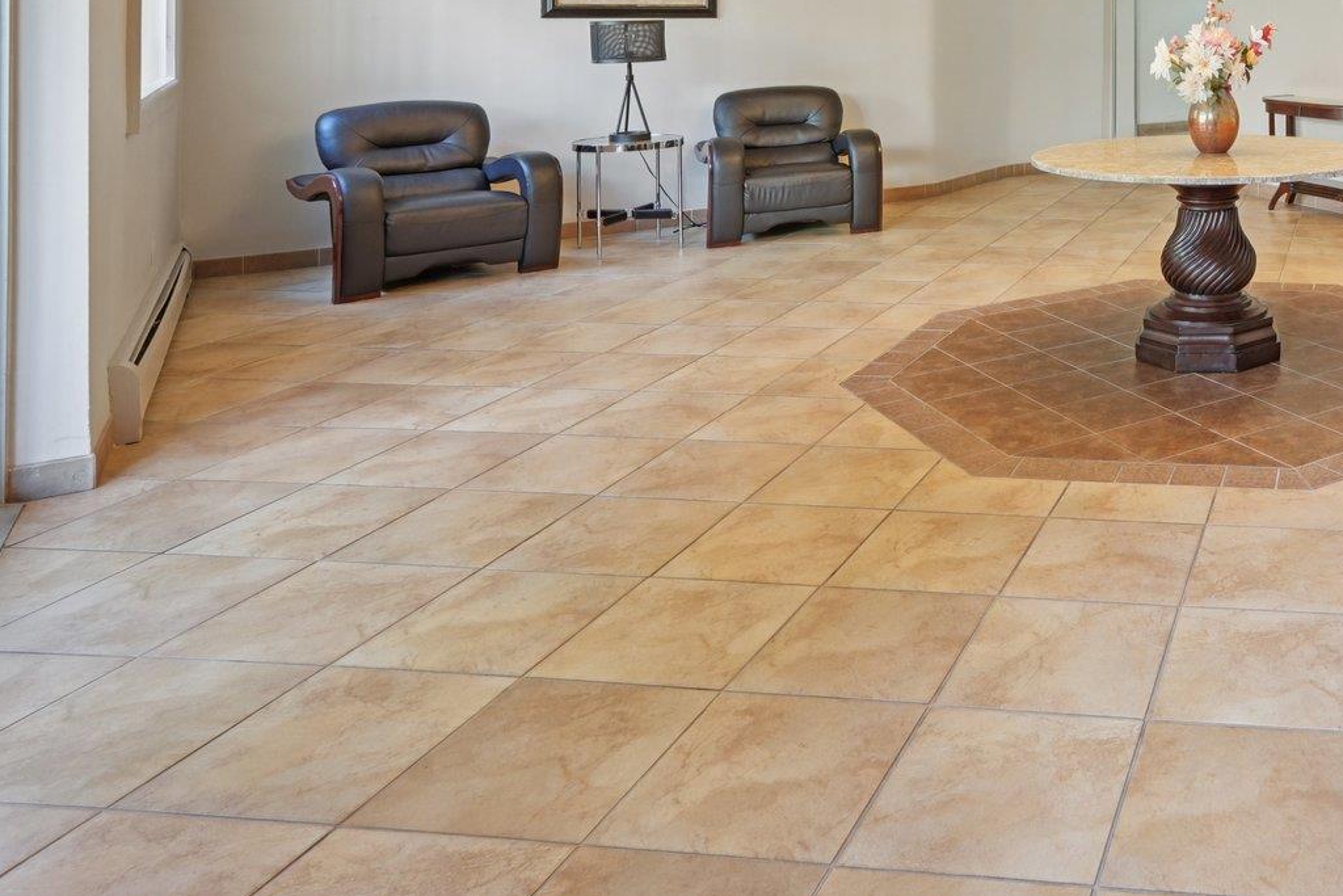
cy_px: 5
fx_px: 1194
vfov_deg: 37.0
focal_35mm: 32
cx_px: 1258
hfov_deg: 50.6
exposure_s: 1/8
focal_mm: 16
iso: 400
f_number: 8
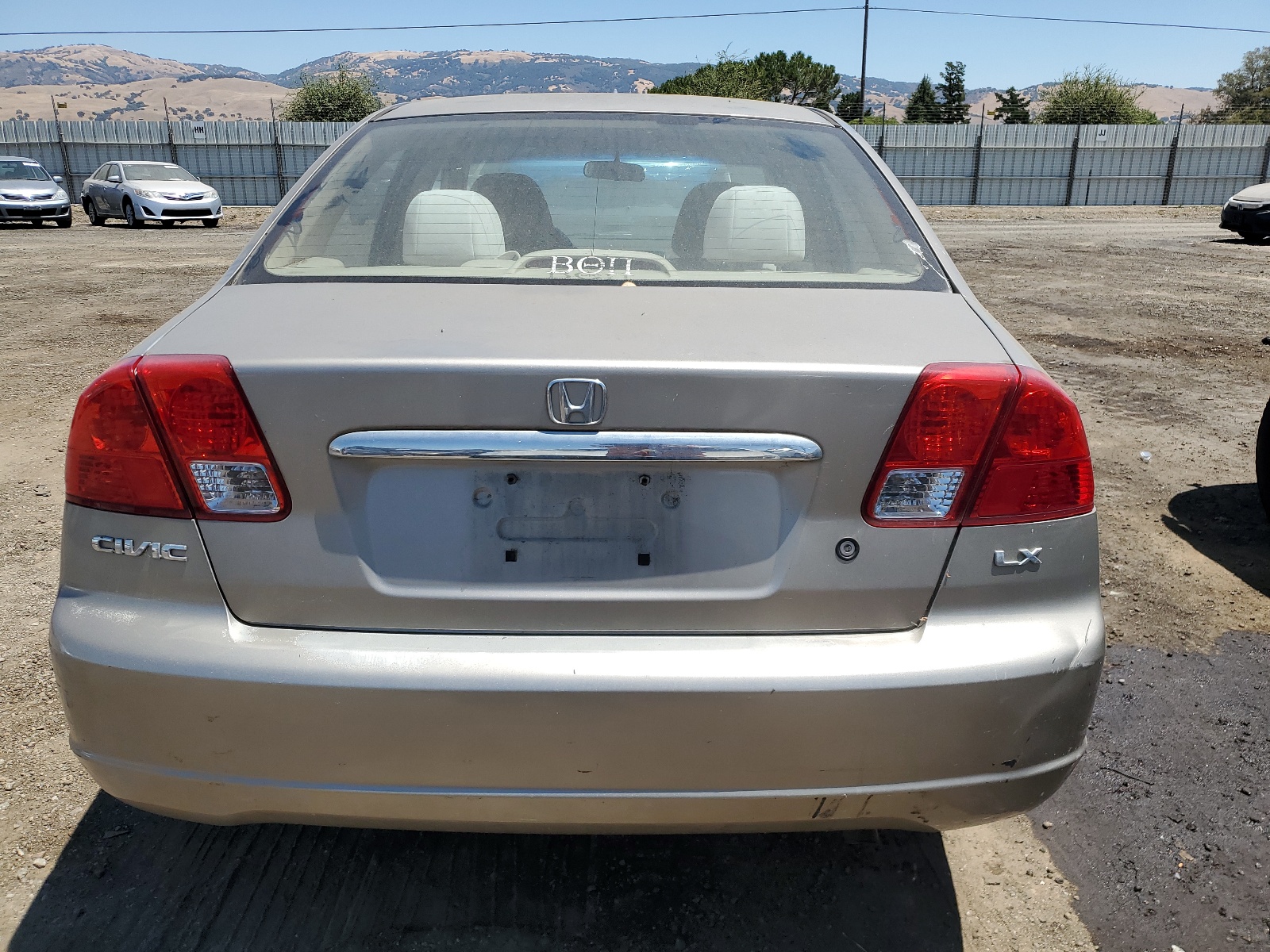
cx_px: 635
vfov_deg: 53.1
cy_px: 476
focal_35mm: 26
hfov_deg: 67.3
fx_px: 954
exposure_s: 1/3333
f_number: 1.5
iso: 50
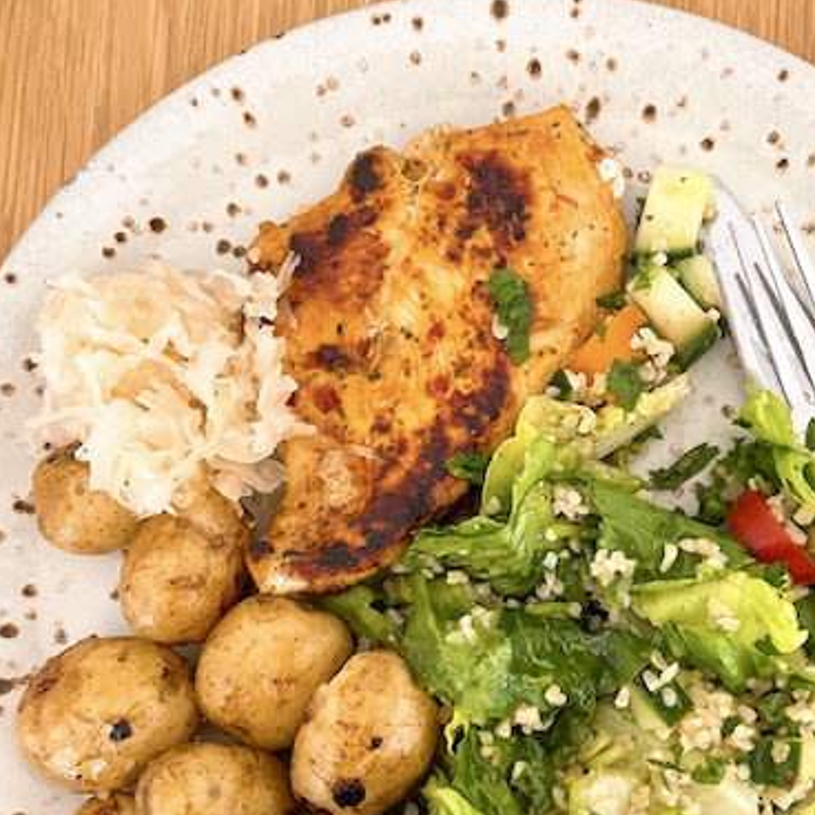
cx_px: 525
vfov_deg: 41.3
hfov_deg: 41.5
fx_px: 1065
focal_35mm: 40
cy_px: 549
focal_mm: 5.1
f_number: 1.6
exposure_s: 1/60
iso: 320
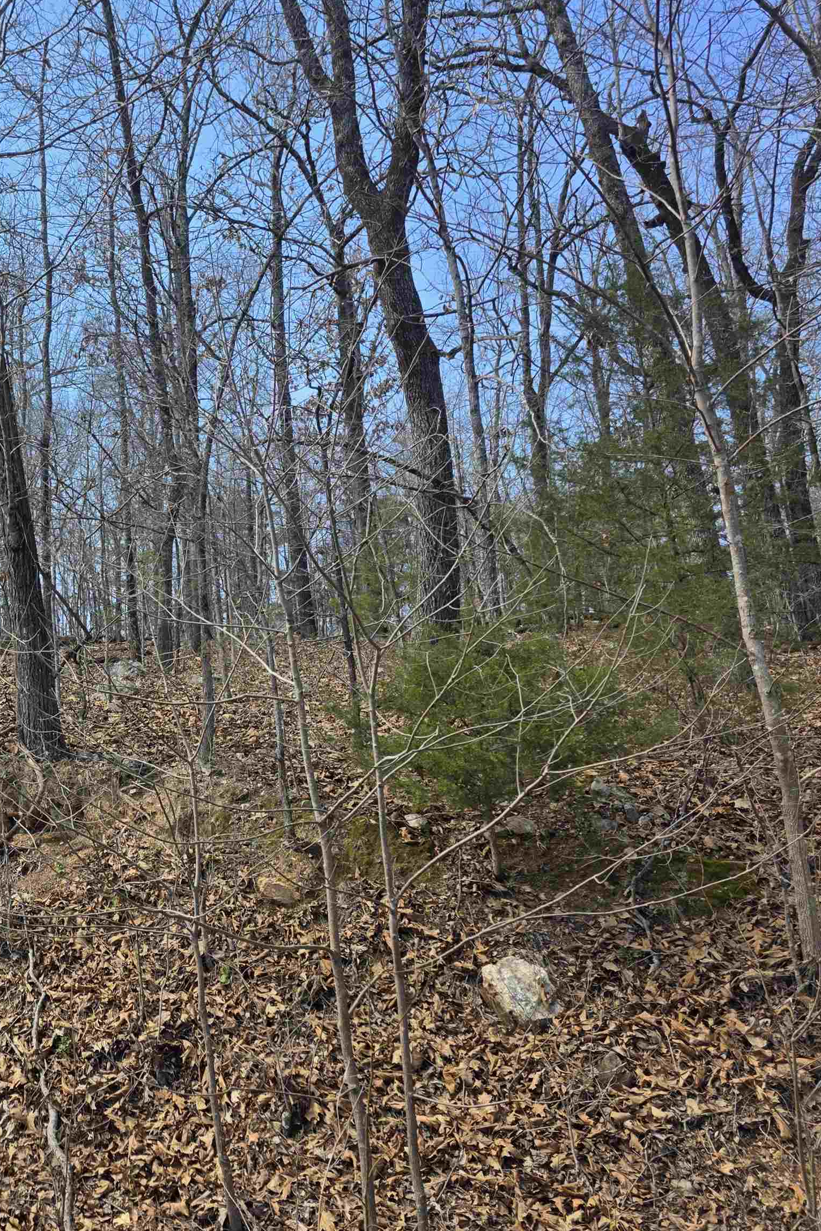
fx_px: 1094
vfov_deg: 58.7
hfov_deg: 36.9
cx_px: 1
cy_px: 615
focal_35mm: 32
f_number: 1.7
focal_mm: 6.3
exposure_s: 1/2175
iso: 80
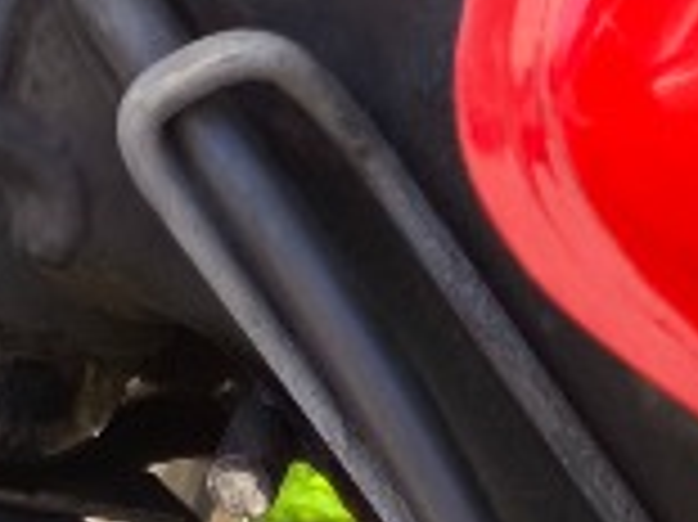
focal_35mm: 165
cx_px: 1768
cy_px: 1652
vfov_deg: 7.7
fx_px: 3325
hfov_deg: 10.2
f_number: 1.7
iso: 50
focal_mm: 4.71
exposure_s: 1/160
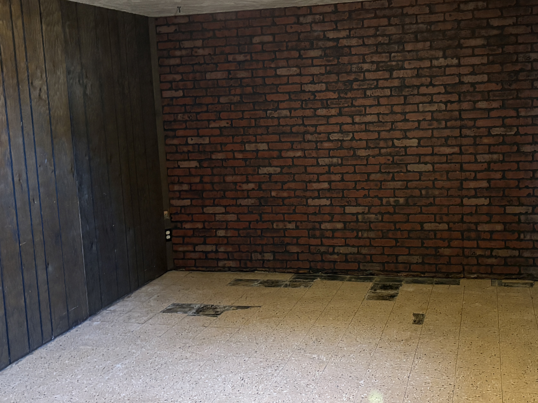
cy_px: 177
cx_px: 296
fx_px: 684
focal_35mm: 44
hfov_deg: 42.9
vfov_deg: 32.8
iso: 800
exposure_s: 1/30
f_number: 1.6
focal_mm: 5.96
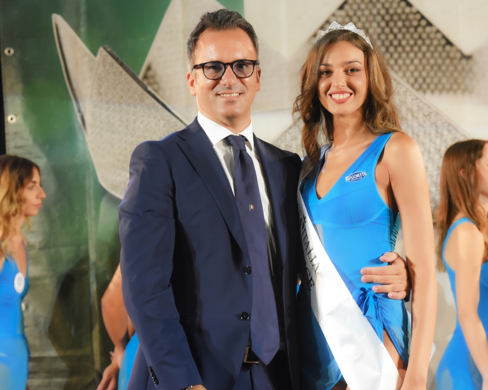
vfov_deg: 10.1
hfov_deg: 12.6
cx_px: 266
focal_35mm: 153
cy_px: 196
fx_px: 2210
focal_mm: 135
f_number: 8
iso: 4000
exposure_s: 1/100
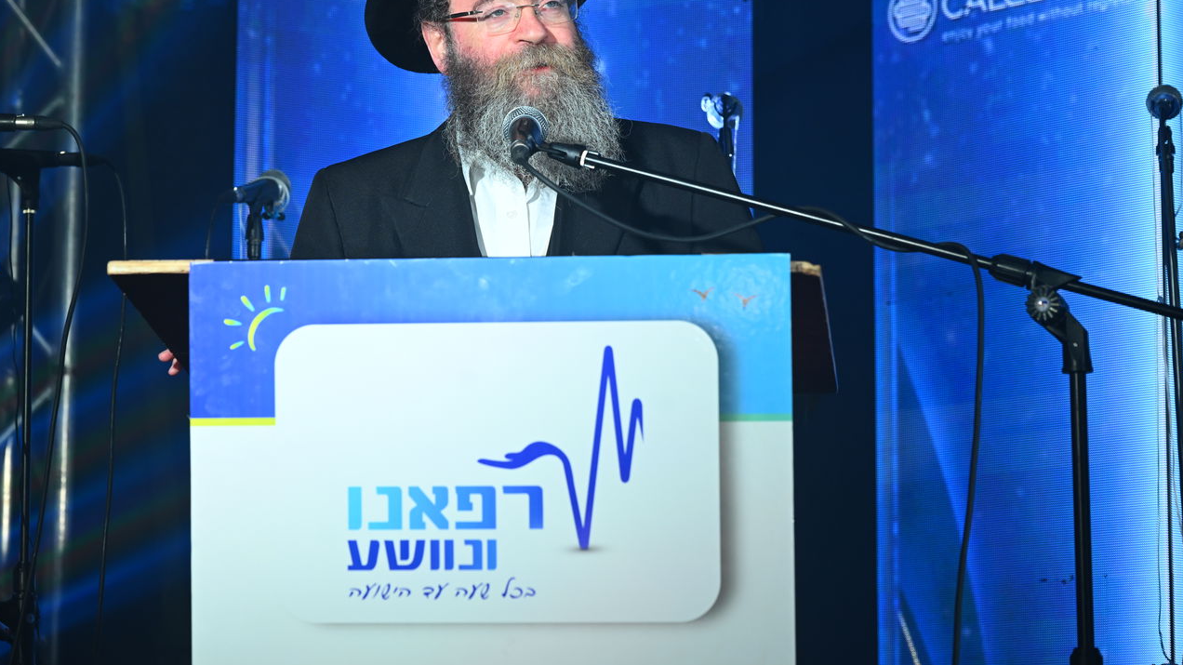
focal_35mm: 113
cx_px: 549
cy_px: 257
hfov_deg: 18.9
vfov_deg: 10.7
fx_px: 3544
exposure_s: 1/320
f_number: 5
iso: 1000
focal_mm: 98
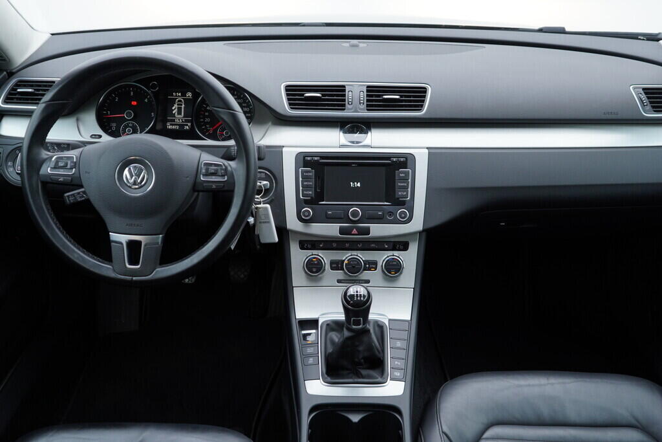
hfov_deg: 53.1
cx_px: 331
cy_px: 221
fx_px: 662
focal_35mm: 36
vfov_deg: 36.9
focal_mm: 24
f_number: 2.8
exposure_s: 1/40
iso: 125
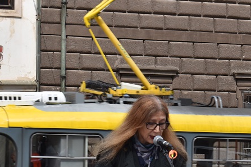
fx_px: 1317
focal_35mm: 189
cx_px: 145
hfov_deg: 10.9
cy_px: 137
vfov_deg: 7.2
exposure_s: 1/200
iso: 100
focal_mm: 55
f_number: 8
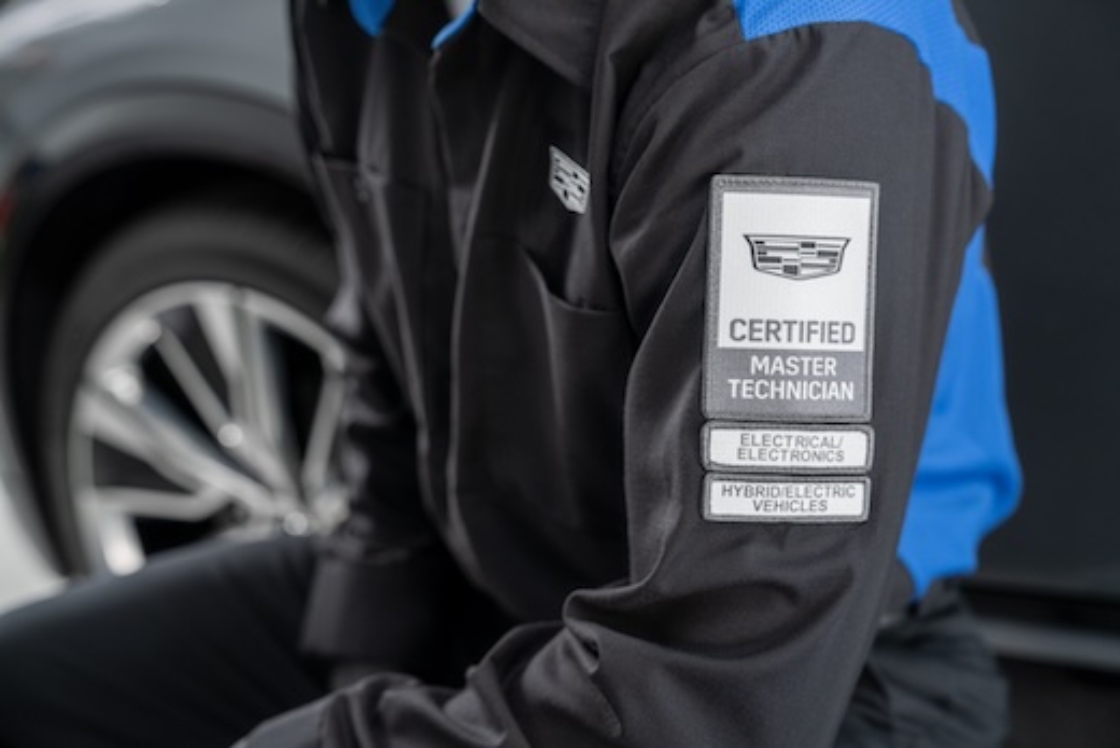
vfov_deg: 26.0
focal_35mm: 52
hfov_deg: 38.2
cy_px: 374
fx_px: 1618
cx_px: 560
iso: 400
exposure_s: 1/200
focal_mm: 52
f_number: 3.5
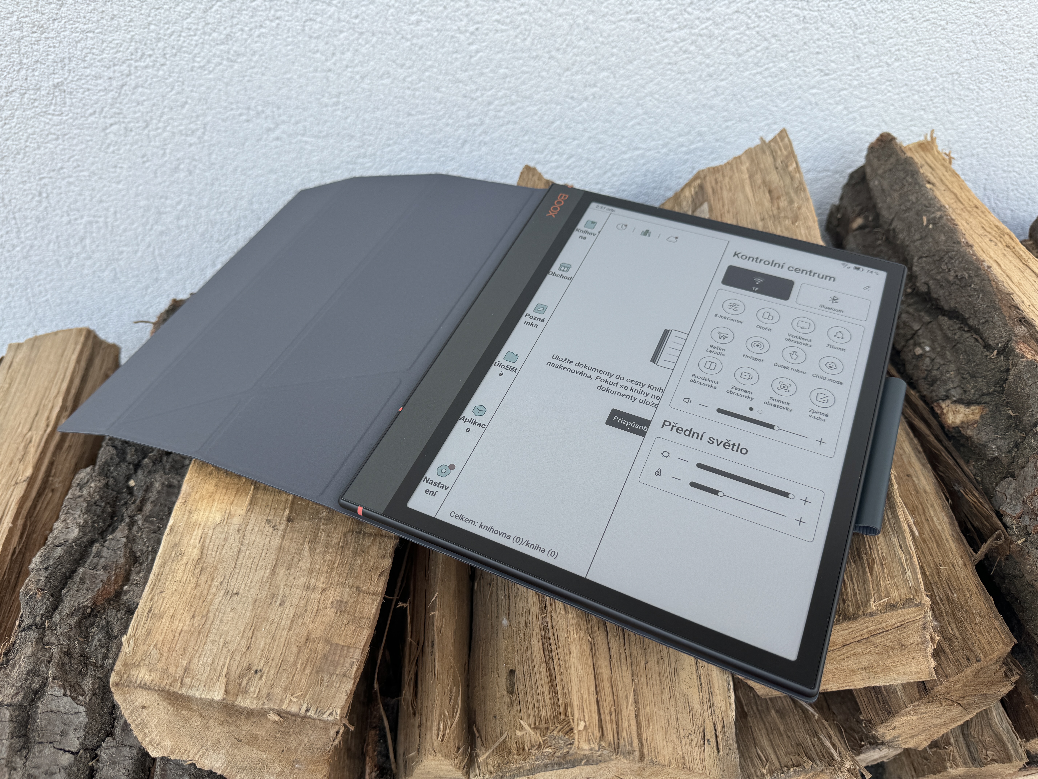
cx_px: 519
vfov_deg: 56.8
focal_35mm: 24
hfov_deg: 71.6
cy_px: 390
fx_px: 720
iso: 80
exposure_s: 1/900
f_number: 1.78
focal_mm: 6.76
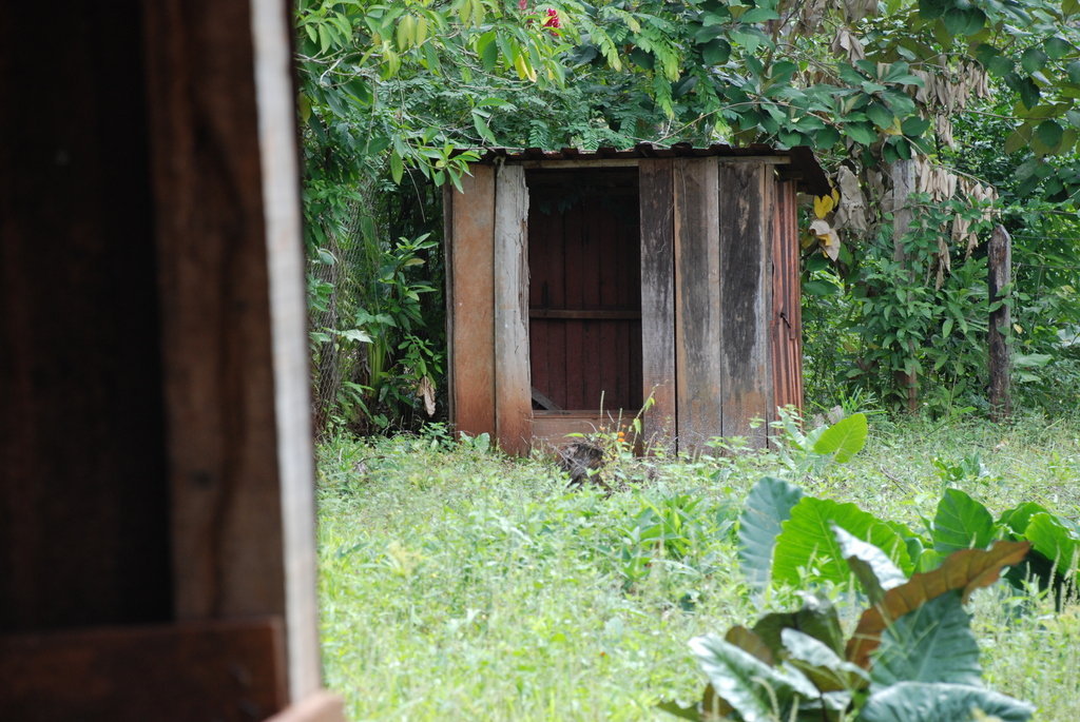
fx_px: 4054
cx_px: 540
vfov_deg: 10.2
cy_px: 361
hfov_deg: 15.2
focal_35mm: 135
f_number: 5.6
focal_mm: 90
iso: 280
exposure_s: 1/125
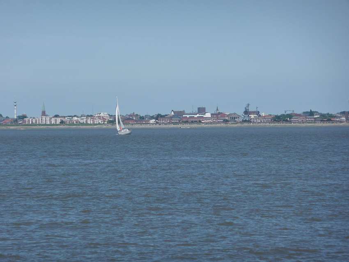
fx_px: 2824
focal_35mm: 280
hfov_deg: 7.1
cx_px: 174
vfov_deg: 5.3
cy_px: 131
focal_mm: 47
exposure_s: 1/800
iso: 100
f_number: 4.9
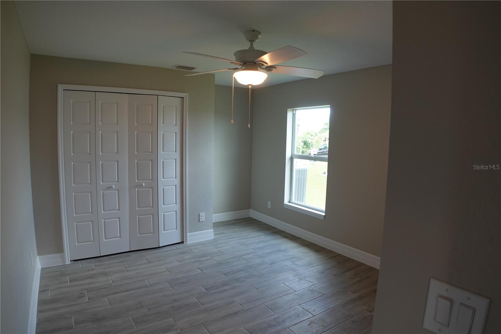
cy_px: 167
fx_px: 334
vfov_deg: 53.1
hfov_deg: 73.8
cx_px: 250
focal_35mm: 24
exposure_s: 1/50
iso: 125
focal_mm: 9.4
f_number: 2.8
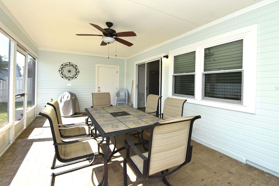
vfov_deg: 73.7
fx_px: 124
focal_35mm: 16
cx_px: 143
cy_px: 88
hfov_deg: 96.7
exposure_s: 1/160
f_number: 6.3
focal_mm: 10
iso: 100
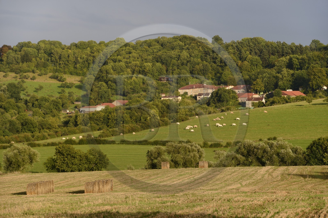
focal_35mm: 165
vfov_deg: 8.3
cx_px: 164
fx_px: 1502
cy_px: 109
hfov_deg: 12.5
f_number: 8
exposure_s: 1/250
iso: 200
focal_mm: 165
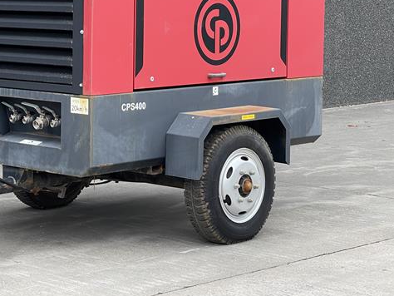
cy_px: 65
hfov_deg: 18.0
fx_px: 1230
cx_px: 66
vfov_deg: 13.7
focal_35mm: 108
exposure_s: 1/99
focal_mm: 7.5
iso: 32
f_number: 2.2
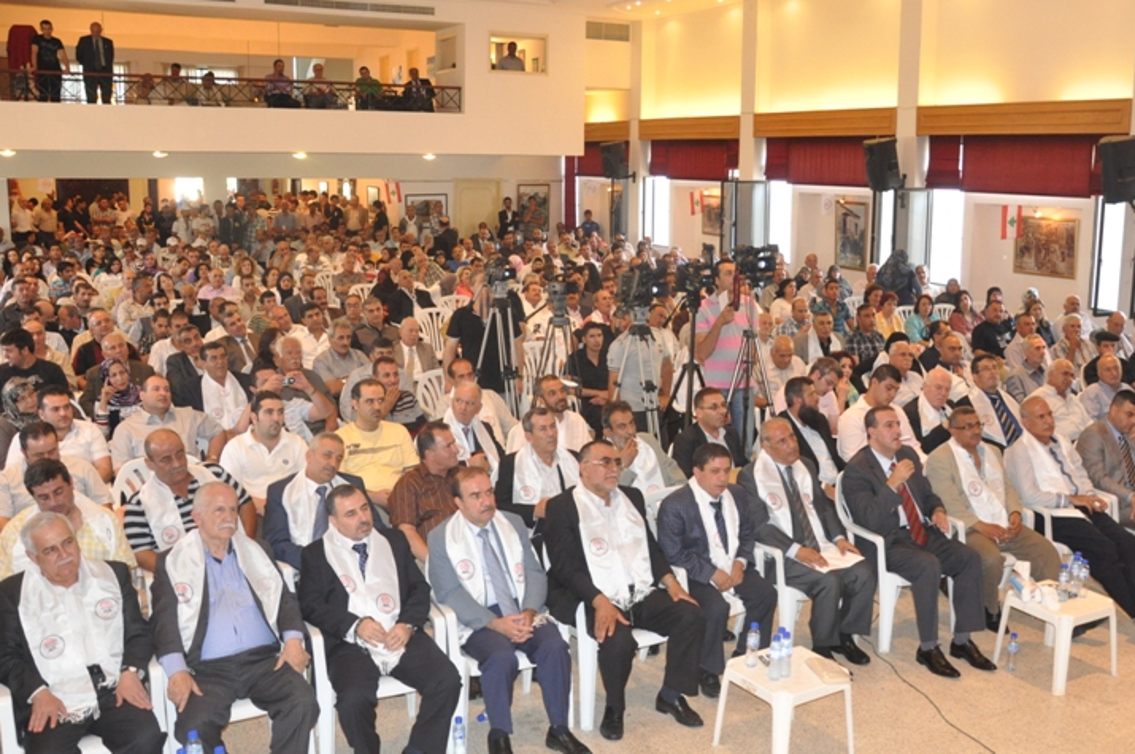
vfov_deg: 38.8
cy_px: 349
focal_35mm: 34
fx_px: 1071
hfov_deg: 55.6
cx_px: 654
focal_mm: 18
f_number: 5
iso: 1600
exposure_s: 1/60
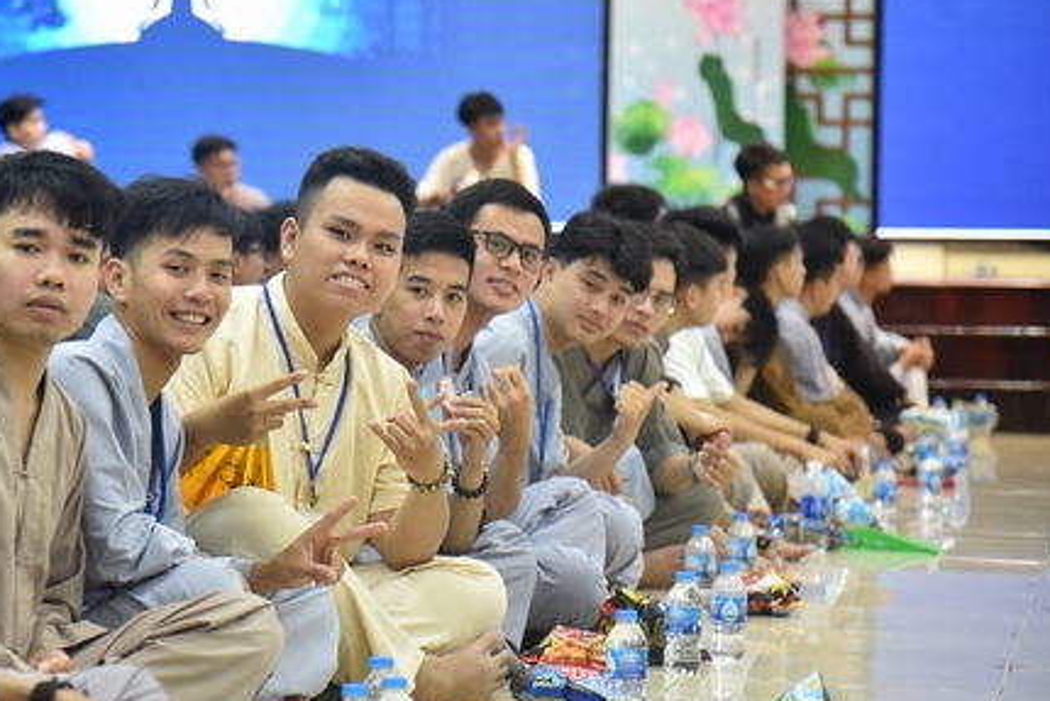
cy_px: 264
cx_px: 273
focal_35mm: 139
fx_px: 4055
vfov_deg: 9.9
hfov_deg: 14.7
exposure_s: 1/80
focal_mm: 92
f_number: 4
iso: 3200
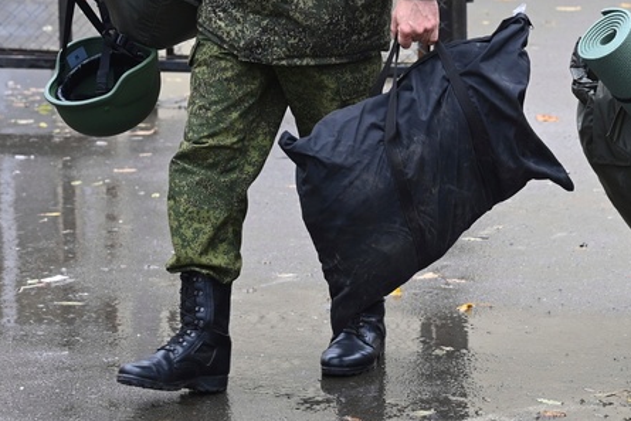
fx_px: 2823
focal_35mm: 161
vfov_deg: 8.5
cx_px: 513
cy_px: 5
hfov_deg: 12.7
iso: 500
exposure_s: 1/500
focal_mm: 70
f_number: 4
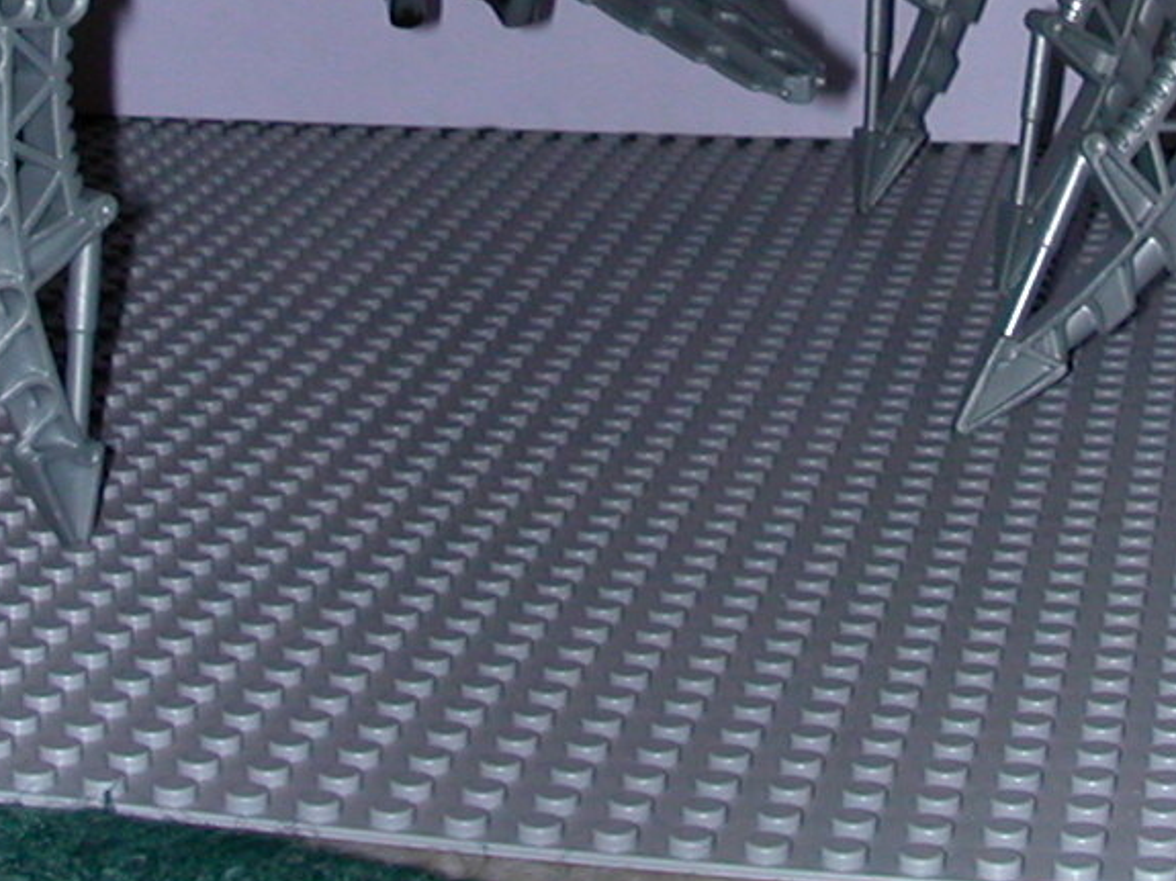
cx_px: 695
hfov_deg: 19.1
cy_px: -123
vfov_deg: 14.0
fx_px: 3498
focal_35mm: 103
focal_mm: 5.6
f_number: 4.5
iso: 100
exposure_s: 1/59.9
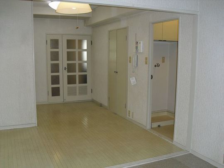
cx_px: 112
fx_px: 233
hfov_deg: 51.4
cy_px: 84
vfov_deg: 39.7
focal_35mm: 36
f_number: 3.1
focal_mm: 6.3
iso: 200
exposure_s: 1/100
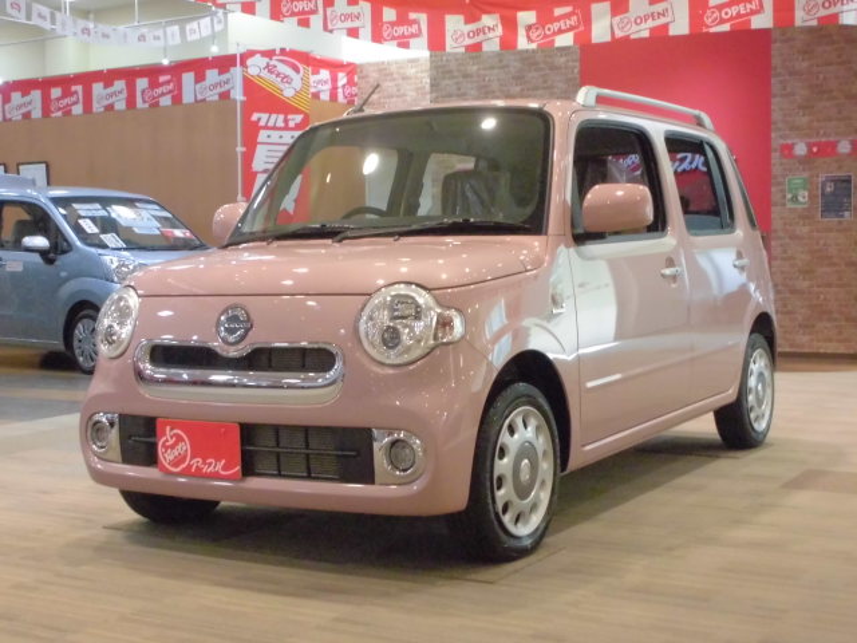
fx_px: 1213
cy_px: 322
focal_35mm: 49
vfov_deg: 29.7
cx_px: 428
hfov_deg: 38.9
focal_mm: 8.9
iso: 800
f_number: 4.8
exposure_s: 1/50
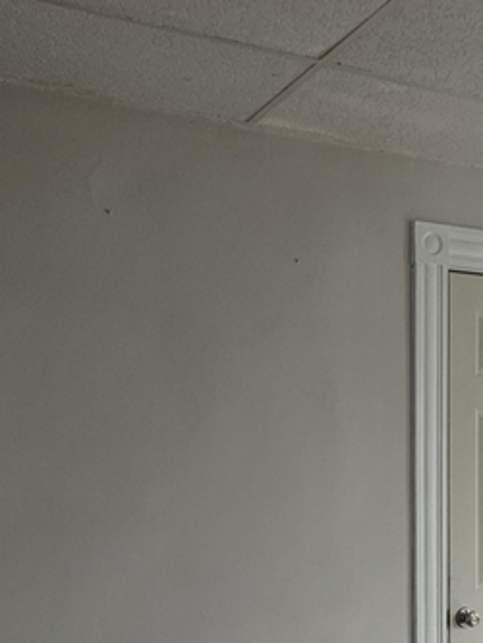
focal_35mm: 53
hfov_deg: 27.1
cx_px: 369
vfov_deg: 34.3
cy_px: 573
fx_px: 985
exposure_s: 1/359
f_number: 1.7
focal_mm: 6.3
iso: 125
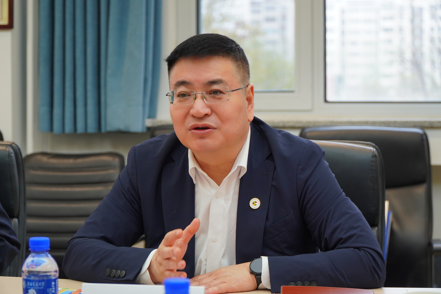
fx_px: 1066
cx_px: 220
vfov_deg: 15.7
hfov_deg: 23.4
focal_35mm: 87
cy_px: 147
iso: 500
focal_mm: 58
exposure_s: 1/160
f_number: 4
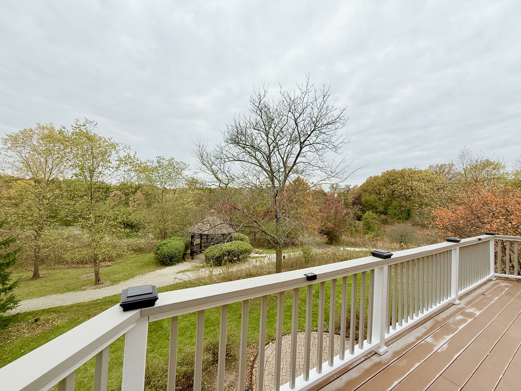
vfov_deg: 85.7
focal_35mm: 14
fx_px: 211
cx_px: 260
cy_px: 196
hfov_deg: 102.1
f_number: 2.2
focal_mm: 2.22
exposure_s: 1/955
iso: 50
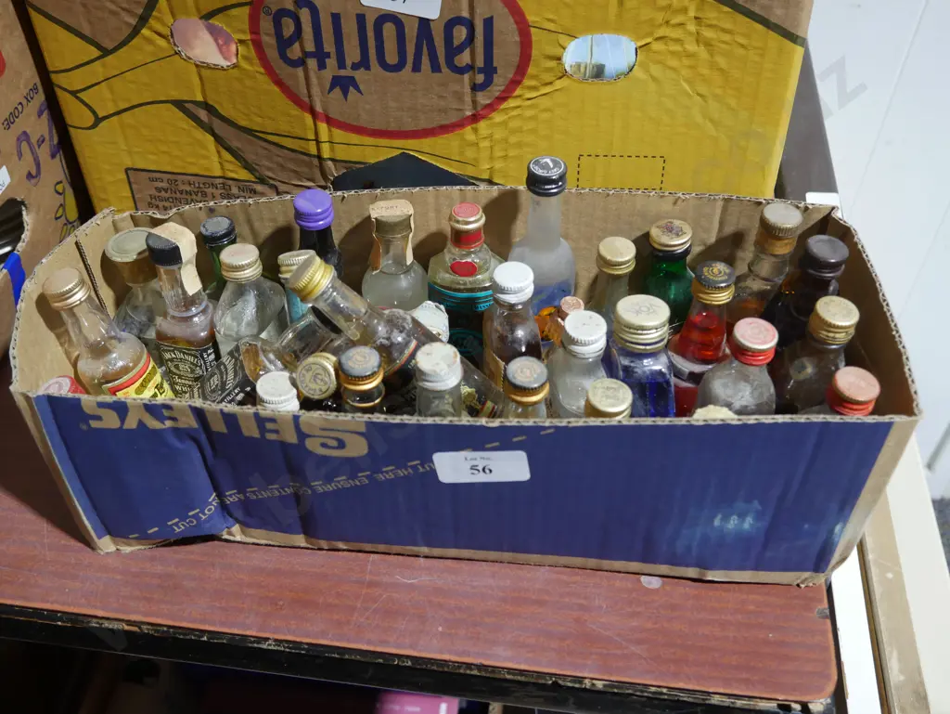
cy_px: 357
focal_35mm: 36
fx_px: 988
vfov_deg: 39.7
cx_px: 475
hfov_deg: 51.3
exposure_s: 1/60
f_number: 4
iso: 640
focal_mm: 18
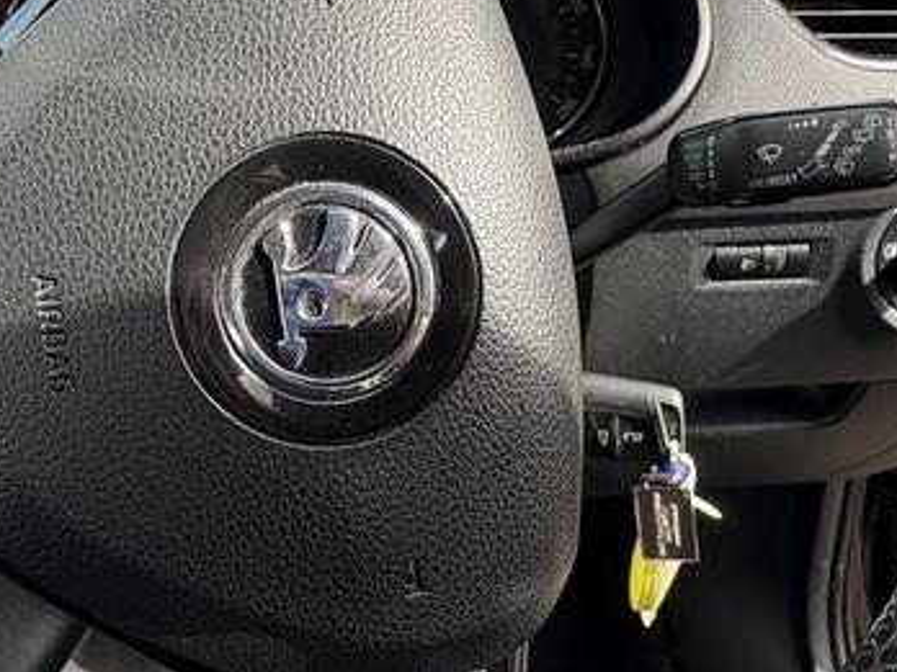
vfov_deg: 39.6
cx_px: 371
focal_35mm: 36
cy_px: 288
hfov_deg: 51.1
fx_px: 933
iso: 80
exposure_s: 1/134
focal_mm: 2.22
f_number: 2.2
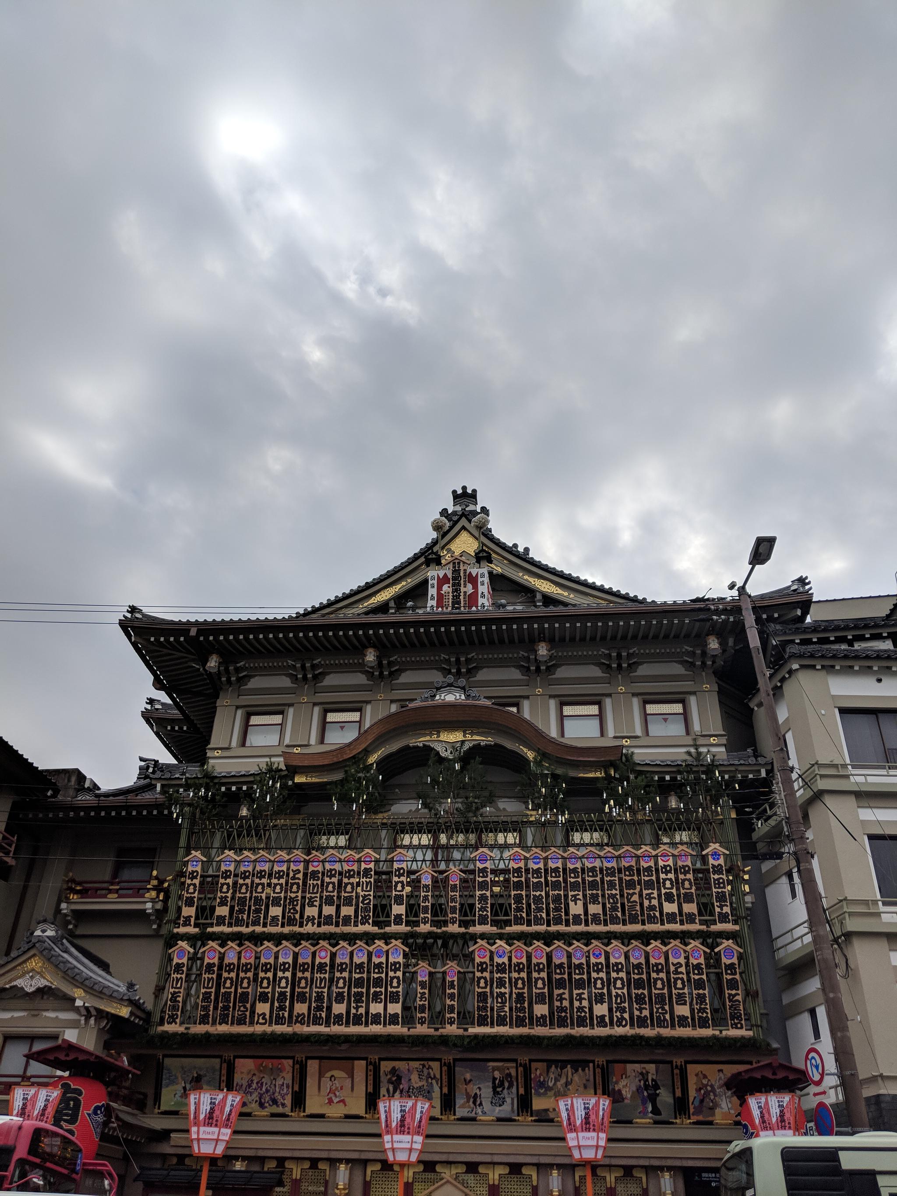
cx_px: 448
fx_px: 933
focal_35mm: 27
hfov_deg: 51.4
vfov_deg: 65.3
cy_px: 598
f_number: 1.8
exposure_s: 1/5848
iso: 70
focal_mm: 4.44
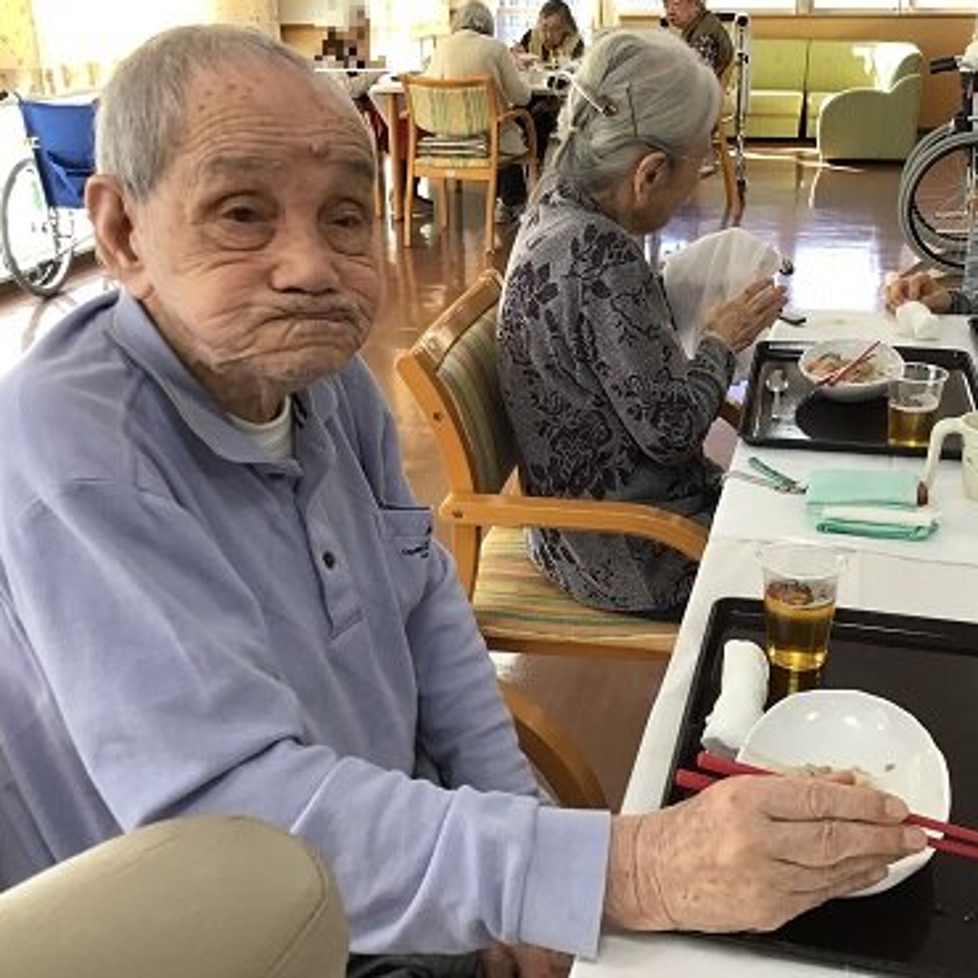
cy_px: 485
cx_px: 523
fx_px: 1183
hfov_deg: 44.9
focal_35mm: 37
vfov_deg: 44.9
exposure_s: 1/40
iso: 25
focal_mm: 3.3
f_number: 2.4
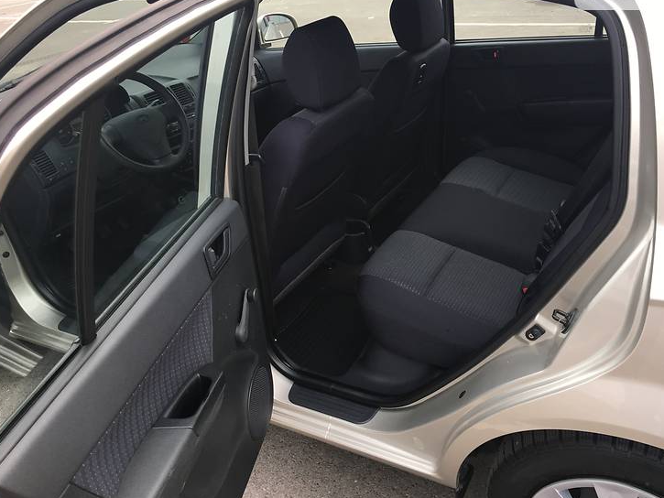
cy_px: 234
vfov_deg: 44.2
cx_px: 354
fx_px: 614
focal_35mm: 32
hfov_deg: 56.8
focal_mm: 4.2
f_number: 2.2
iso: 40
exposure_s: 1/100
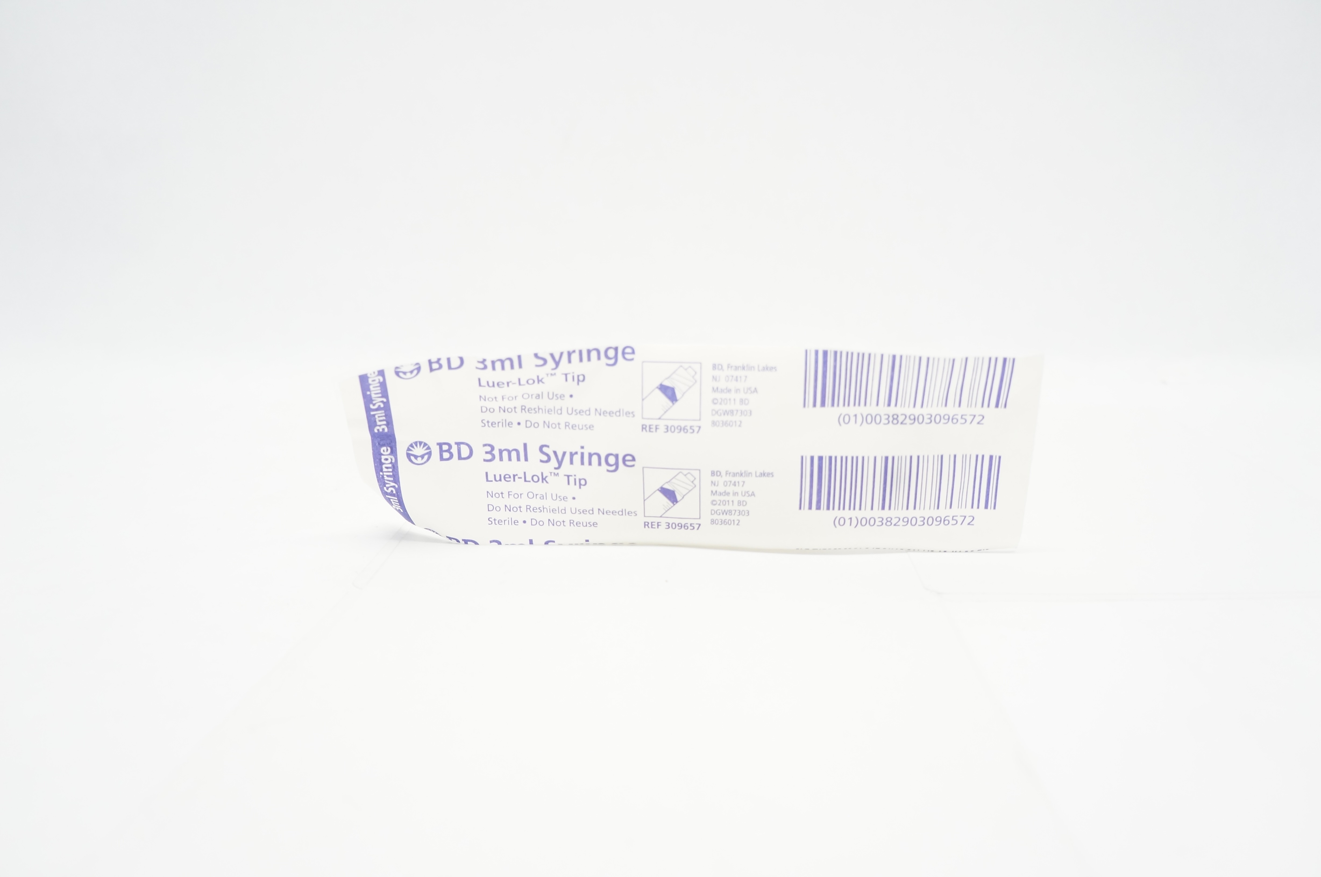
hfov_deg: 67.4
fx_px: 990
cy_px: 438
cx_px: 660
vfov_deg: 47.8
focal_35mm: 27
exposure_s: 1/60
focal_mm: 18
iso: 800
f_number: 5.6
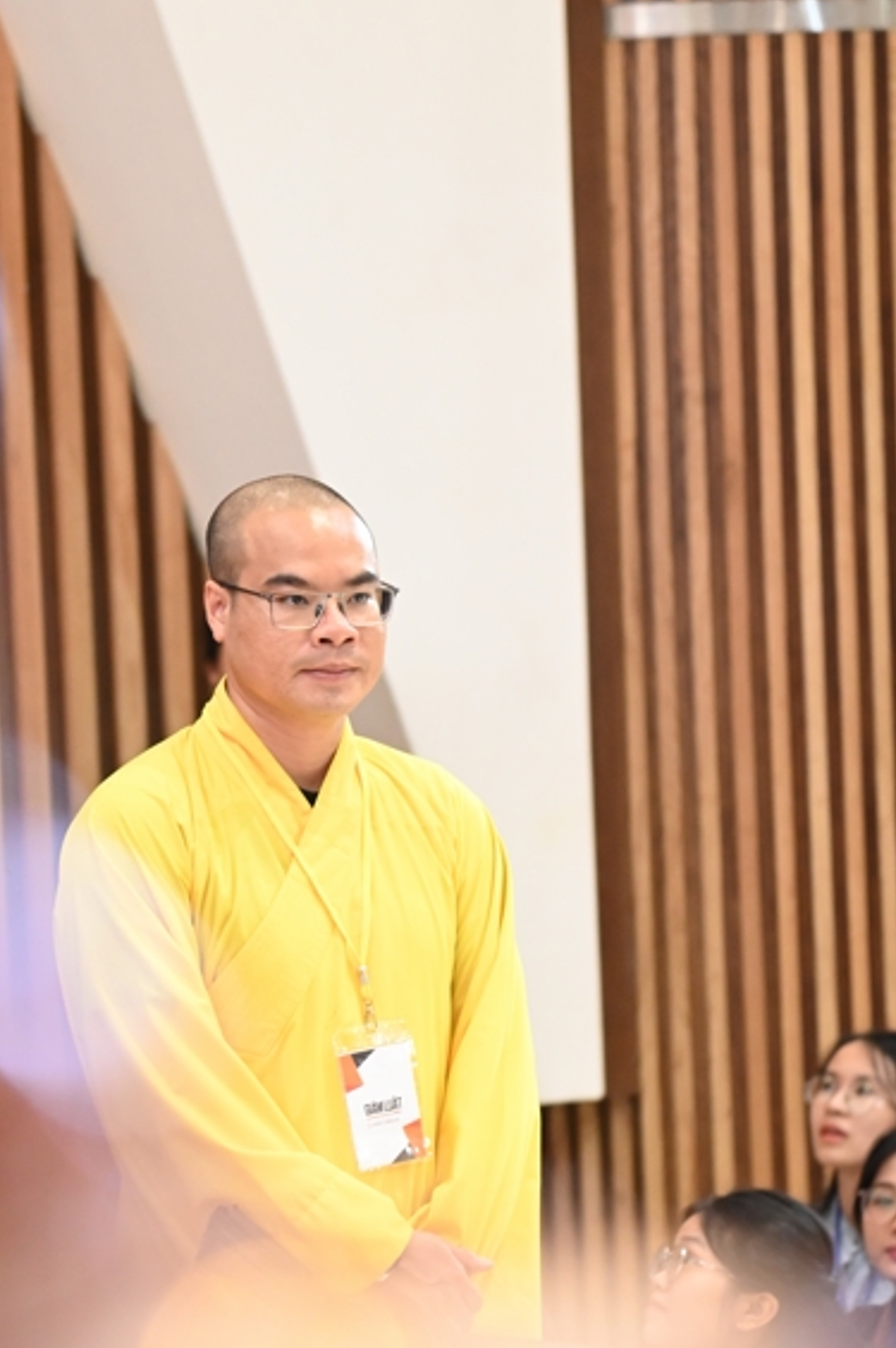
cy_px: 795
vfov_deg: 9.9
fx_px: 7779
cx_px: 277
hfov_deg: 6.6
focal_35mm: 208
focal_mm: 120
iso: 4000
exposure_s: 1/100
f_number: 4
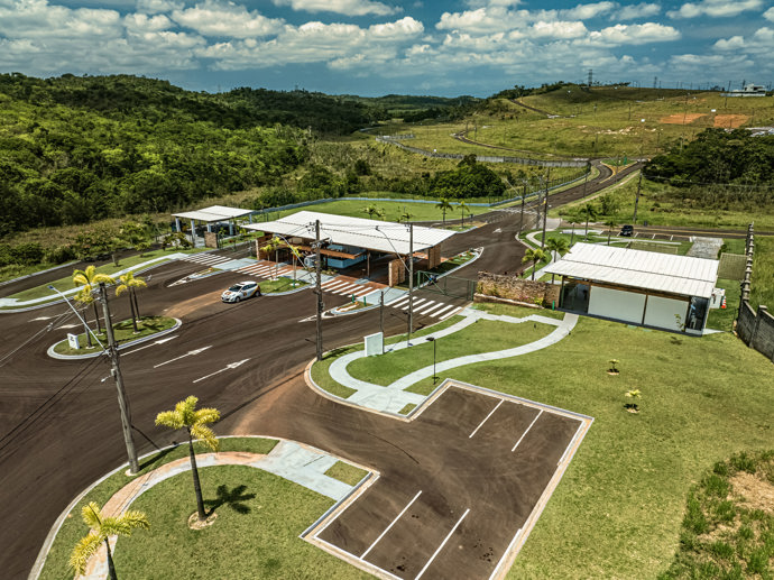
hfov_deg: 71.6
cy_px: 290
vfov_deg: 56.8
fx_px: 536
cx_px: 387
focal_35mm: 24
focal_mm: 12.29
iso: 400
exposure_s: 1/400
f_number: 3.5
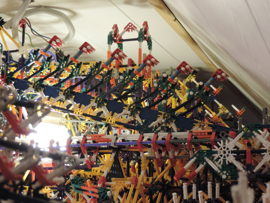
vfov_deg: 17.4
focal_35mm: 85
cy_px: 102
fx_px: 663
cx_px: 135
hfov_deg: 23.0
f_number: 4
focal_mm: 15.1
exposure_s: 1/25
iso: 560
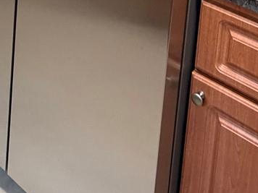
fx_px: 470
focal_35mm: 63
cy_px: -186
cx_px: 93
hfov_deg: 30.6
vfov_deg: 17.3
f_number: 2.2
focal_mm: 2.22
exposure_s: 1/120
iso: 320
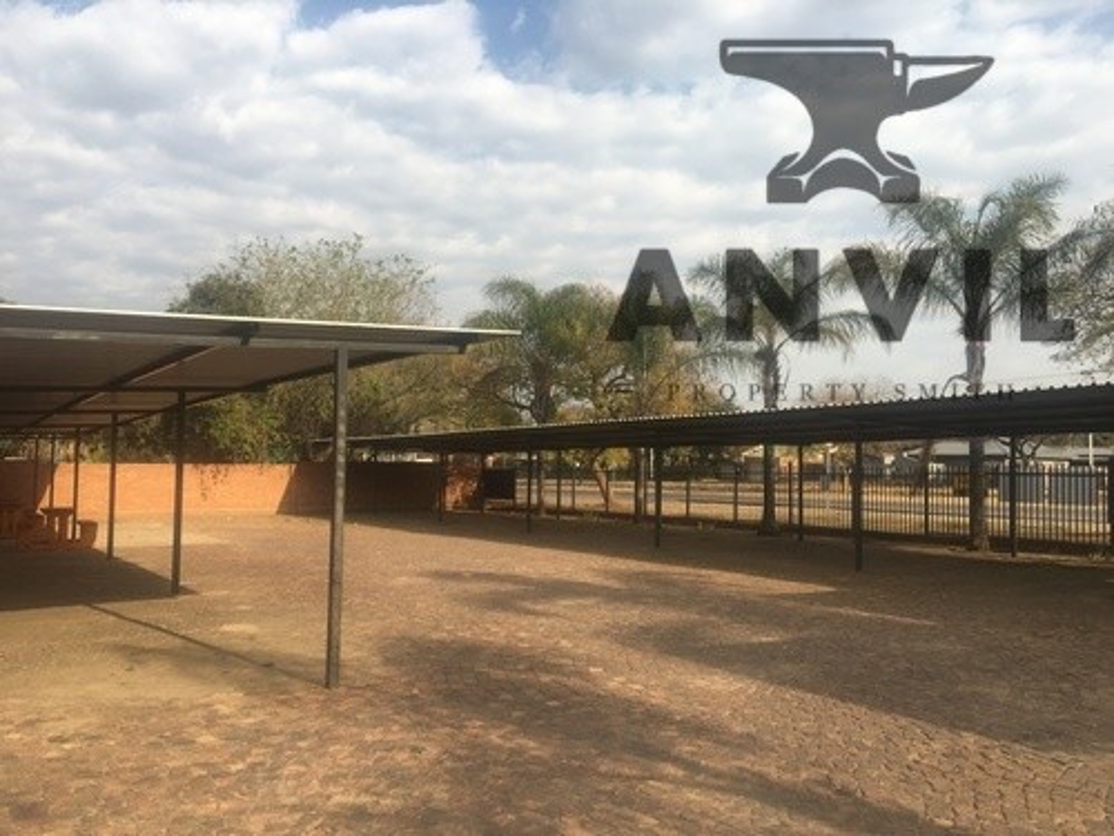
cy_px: 418
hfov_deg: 61.7
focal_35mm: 29
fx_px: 933
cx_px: 557
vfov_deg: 48.2
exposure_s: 1/855
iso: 25
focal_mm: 4.15
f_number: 2.2
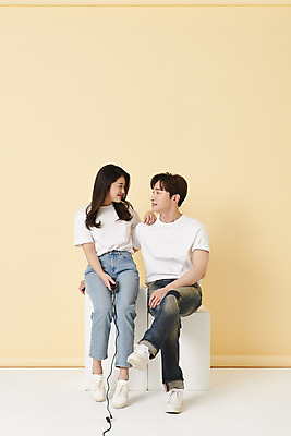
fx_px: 703
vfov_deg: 34.5
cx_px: 146
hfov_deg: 23.4
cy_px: 218
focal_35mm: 58
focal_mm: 58
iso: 100
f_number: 13
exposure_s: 1/125
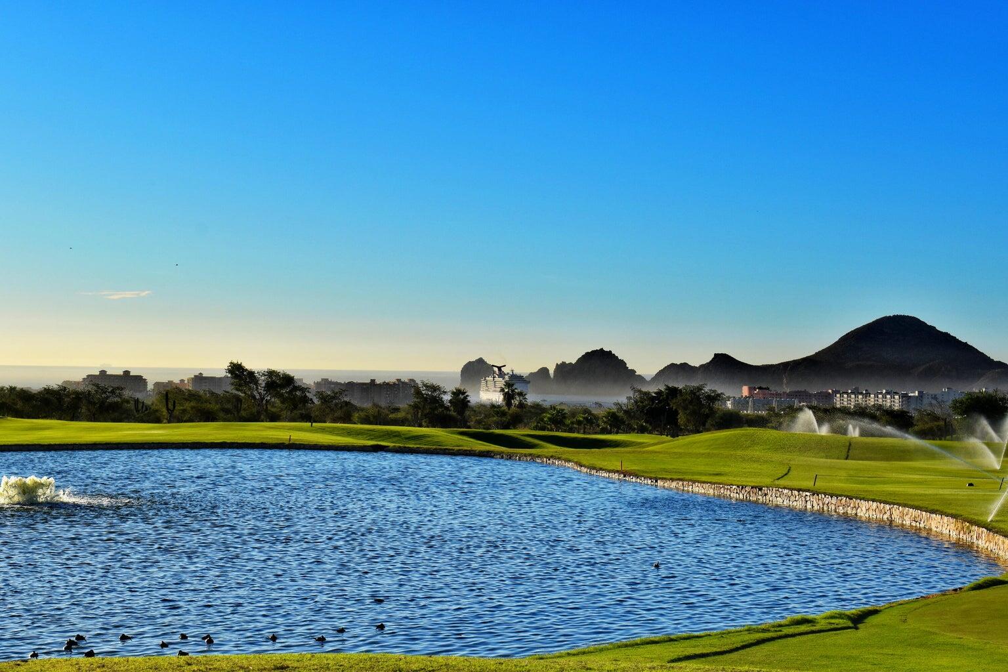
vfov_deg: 16.6
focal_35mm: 82
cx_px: 504
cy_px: 336
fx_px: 2310
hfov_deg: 24.6
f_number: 11
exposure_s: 1/500
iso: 200
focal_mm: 55
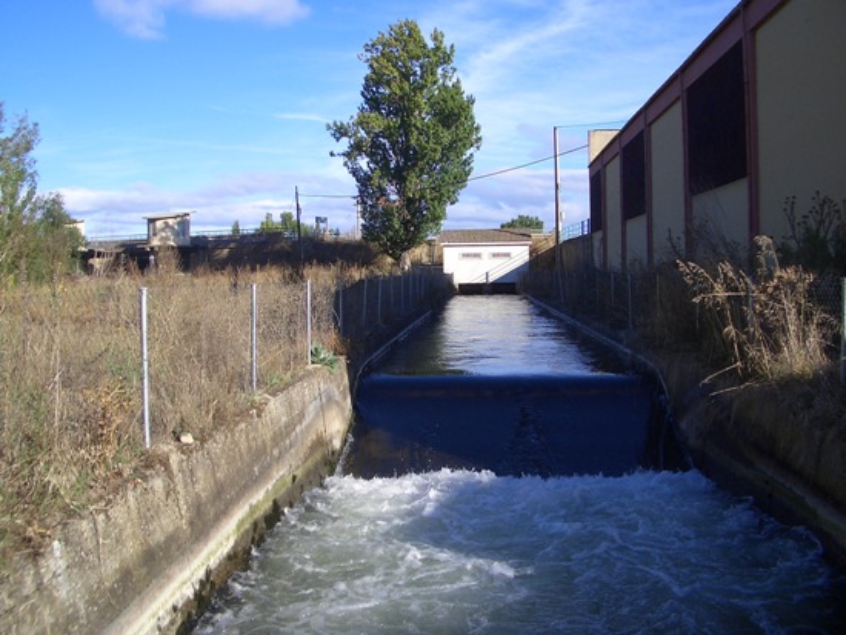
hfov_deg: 52.6
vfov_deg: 40.7
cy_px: 318
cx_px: 423
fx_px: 856
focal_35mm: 35
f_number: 4.3
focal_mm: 5.8
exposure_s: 1/400
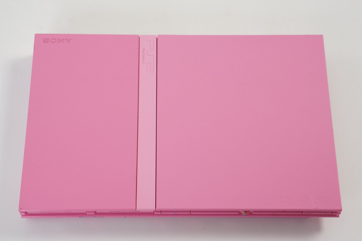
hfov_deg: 27.0
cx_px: 181
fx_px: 754
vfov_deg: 18.2
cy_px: 120
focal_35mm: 75
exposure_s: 1/80
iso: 640
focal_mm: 50
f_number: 6.3
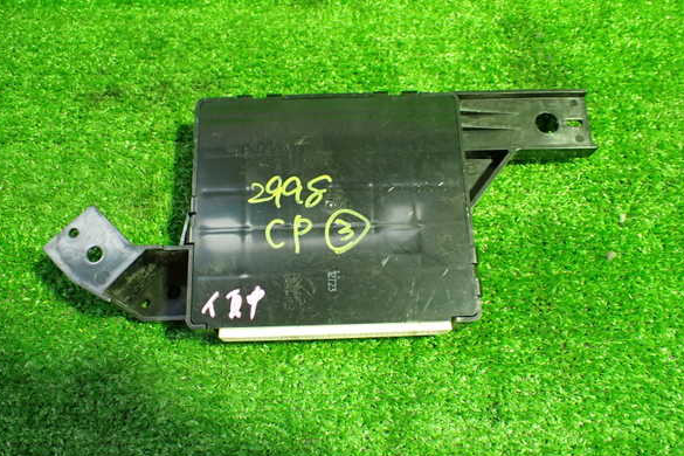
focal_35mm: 32
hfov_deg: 58.7
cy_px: 226
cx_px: 337
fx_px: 608
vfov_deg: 41.1
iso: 800
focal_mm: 5.4
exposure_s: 1/50
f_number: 2.3
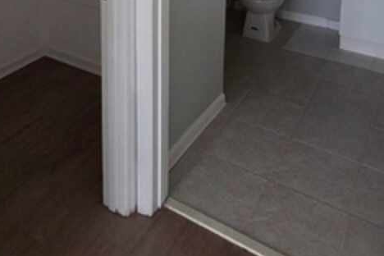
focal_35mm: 37
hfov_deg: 51.4
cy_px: -94
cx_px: 148
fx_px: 395
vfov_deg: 28.2
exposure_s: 1/100
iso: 640
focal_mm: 2.2
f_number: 2.2
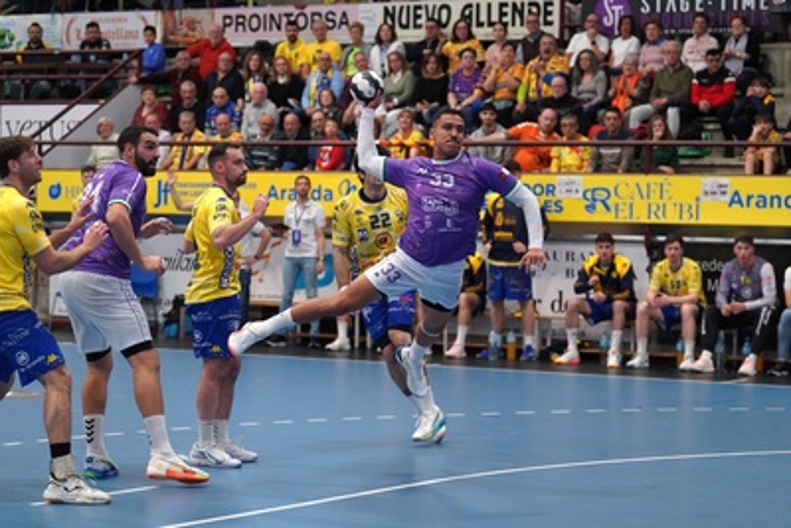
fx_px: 2308
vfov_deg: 13.1
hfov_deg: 19.4
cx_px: 396
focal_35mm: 105
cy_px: 264
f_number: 2.8
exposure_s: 1/1250
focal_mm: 105
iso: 6400
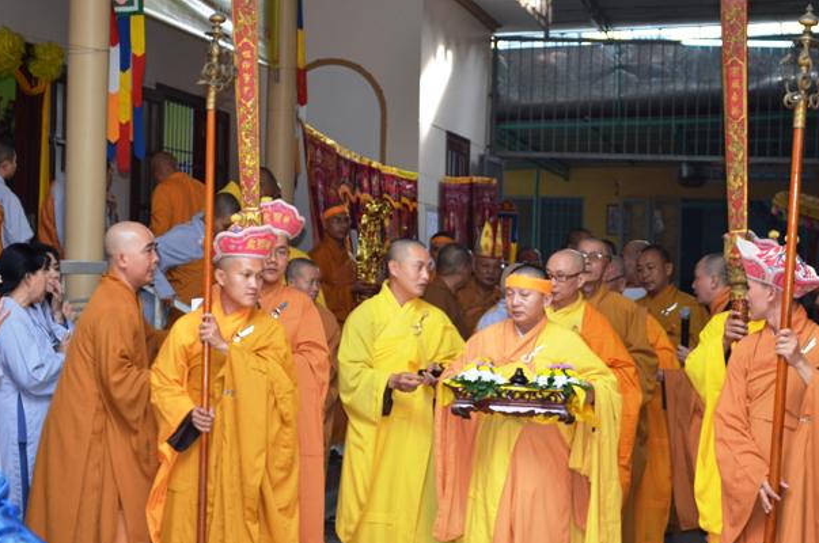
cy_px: 265
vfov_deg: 15.6
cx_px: 428
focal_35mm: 88
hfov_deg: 23.3
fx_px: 1988
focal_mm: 55
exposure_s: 1/60
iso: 400
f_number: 5.6
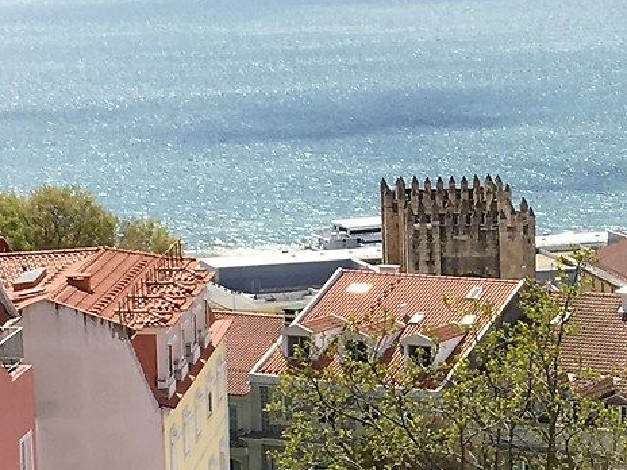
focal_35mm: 150
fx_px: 2717
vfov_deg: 9.9
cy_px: 324
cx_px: 630
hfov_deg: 13.0
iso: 25
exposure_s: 1/1748
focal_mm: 4.15
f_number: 2.2
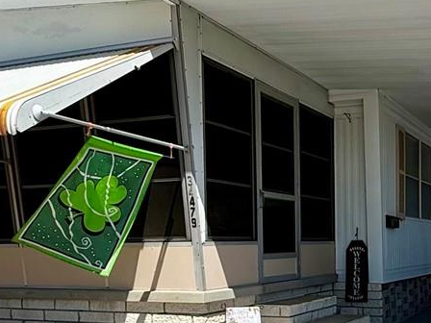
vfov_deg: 28.4
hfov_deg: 36.3
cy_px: 263
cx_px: 372
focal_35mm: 50
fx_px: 623
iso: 50
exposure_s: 1/2611
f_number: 2.2
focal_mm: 2.22
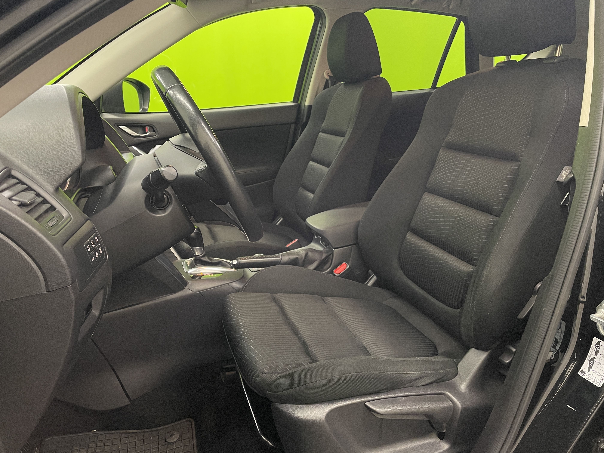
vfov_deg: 53.1
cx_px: 302
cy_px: 226
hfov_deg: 67.3
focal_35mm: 26
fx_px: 454
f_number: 1.6
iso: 160
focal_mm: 4.2
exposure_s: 1/50
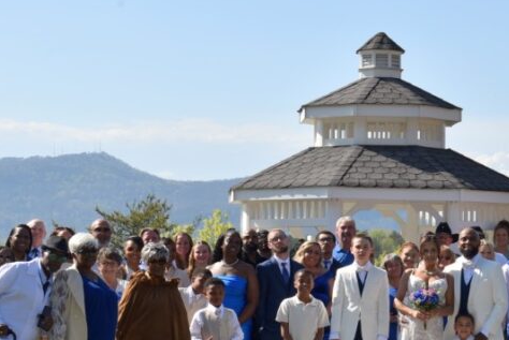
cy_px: 209
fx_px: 1528
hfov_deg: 18.8
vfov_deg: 12.7
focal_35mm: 108
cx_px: 376
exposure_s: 1/200
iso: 100
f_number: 9
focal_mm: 50
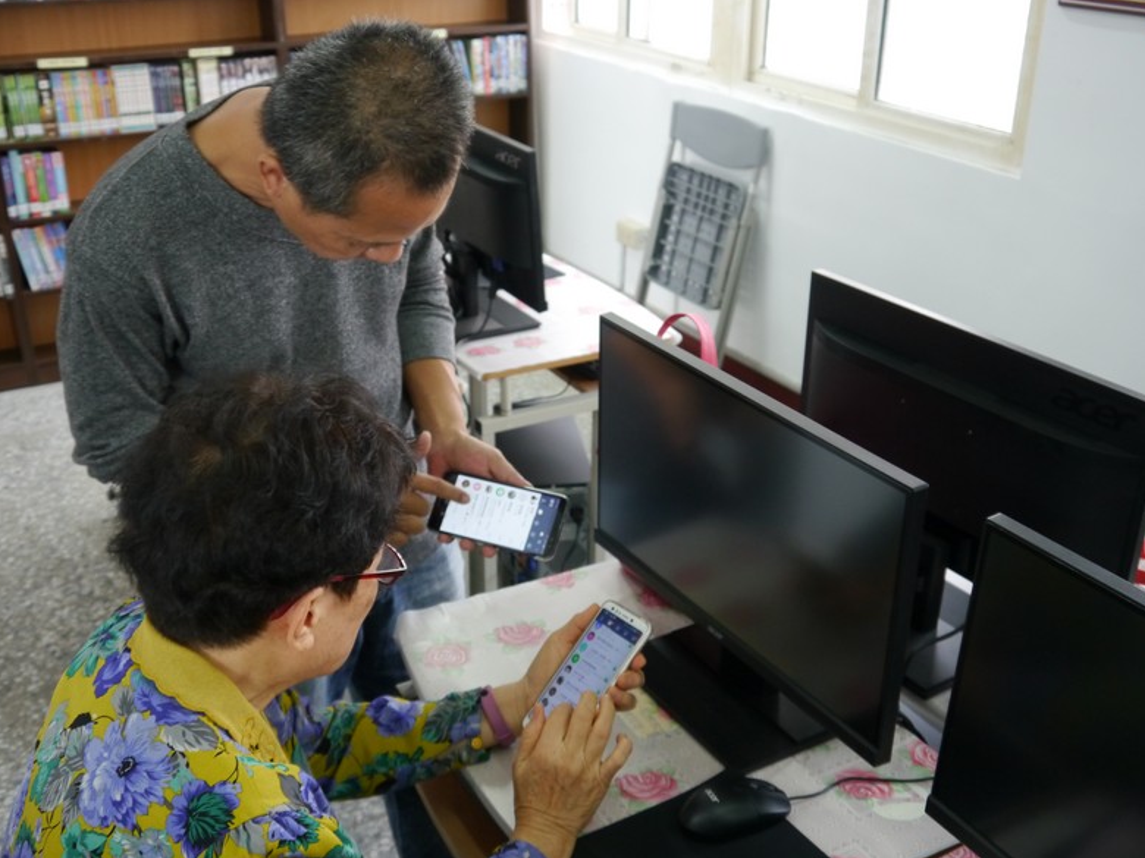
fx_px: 1356
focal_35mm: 41
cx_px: 577
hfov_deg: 45.8
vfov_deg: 35.1
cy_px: 434
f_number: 4.2
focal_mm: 20
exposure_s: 1/60
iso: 800
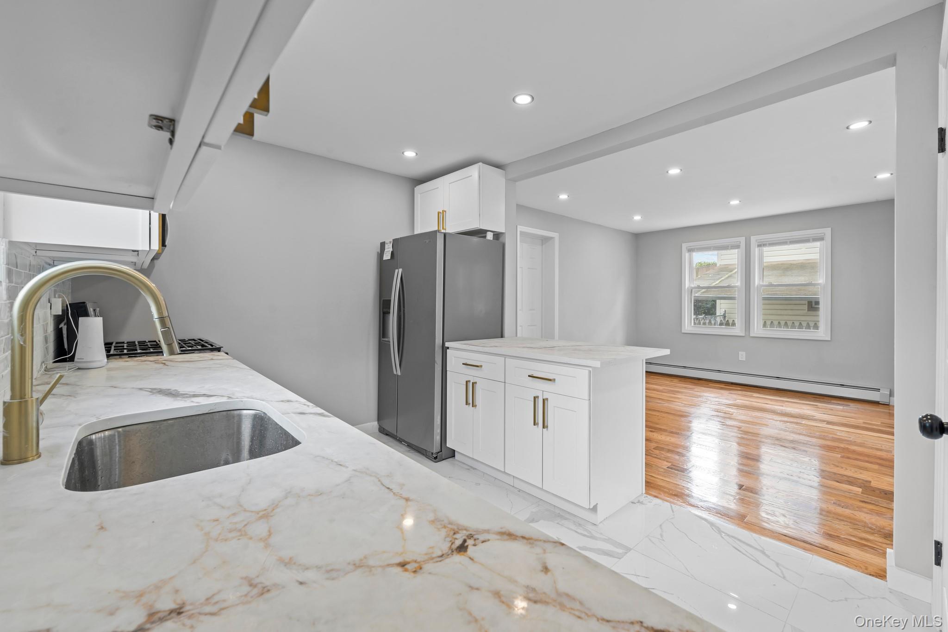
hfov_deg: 104.3
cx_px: 474
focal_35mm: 14
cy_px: 316
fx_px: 369
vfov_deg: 81.2
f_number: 10
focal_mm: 14
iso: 250
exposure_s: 1/4
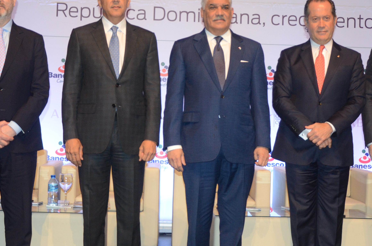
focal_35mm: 70
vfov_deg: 19.4
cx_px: 200
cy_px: 103
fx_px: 722
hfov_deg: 28.9
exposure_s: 1/125
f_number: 3.8
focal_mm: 22
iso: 1000
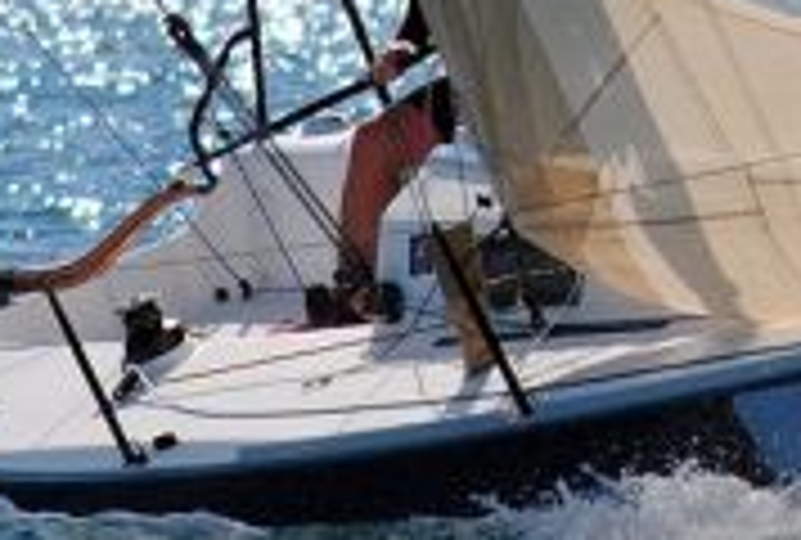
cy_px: -88
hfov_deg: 1.9
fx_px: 24067
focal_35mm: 1078
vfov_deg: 1.3
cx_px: 950
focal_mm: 160
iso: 200
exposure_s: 1/1600
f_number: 5.3
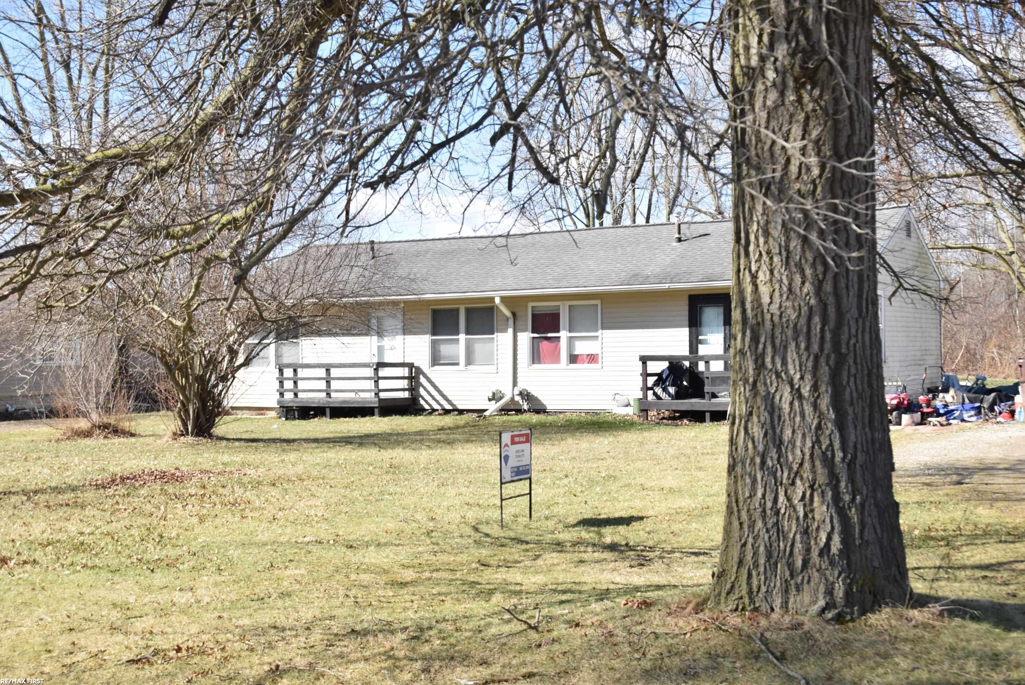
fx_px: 1282
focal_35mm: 45
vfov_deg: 29.9
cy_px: 342
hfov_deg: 43.6
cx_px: 512
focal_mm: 30
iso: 100
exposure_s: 1/200
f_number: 7.1
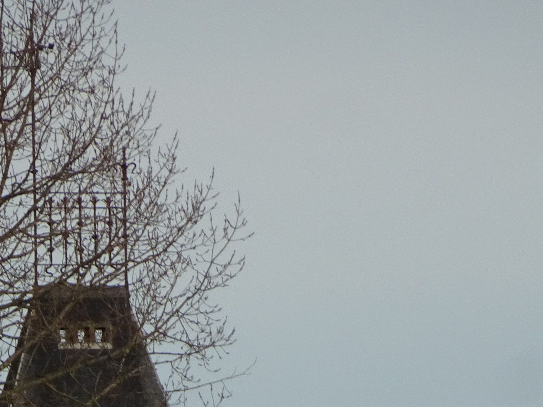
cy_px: 429
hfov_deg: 1.7
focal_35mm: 1167
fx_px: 18307
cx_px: 149
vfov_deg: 1.3
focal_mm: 70.55
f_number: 6.3
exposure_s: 1/250
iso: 100
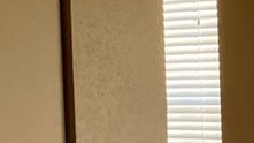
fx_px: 1037
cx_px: 425
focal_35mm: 154
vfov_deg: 7.9
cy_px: 96
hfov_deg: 12.9
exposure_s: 1/101
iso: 125
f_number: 1.8
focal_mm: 4.25
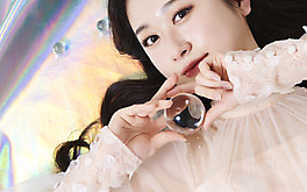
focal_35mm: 162
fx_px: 1355
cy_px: 93
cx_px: 153
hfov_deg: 12.9
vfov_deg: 8.1
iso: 64
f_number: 11
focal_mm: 105
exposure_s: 1/125
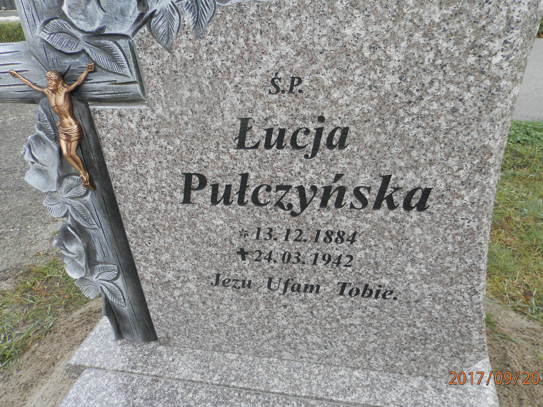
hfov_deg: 65.3
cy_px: 205
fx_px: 424
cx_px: 282
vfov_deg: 51.4
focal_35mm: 27
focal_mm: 4.5
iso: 80
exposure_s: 1/80
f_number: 3.1
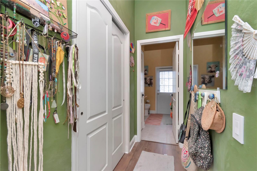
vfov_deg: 77.3
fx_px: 107
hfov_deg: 100.4
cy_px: 86
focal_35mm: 15
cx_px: 128
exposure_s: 1/160
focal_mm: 10
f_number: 8
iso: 500
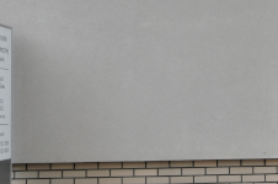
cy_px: 12
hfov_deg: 17.0
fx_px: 918
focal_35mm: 119
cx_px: 239
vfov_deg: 11.4
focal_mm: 28
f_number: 4.5
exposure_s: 1/125
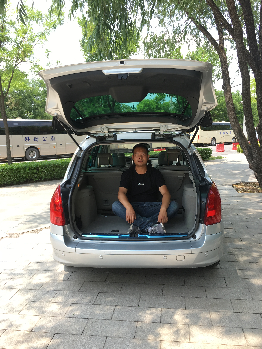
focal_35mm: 29
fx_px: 293
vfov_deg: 61.7
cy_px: 174
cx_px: 131
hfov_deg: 48.2
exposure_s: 1/345
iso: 25
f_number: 2.2
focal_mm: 4.15
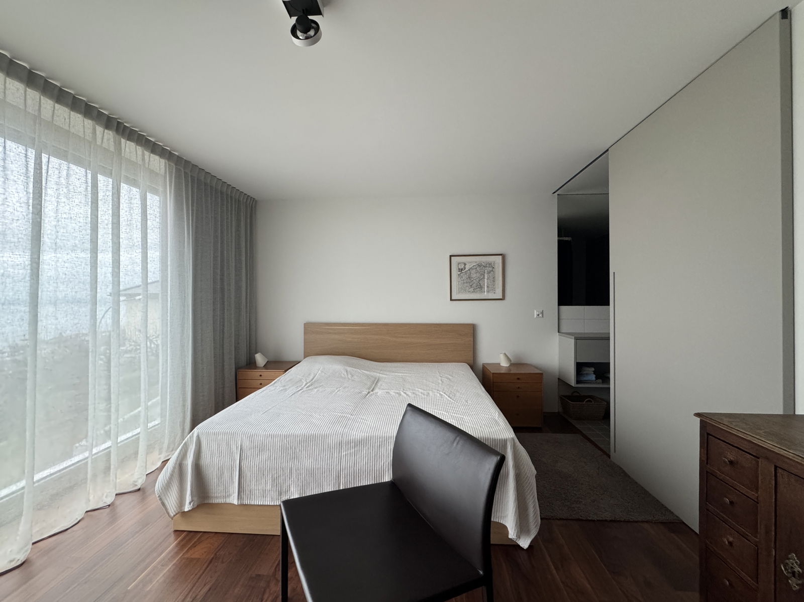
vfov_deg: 85.6
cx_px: 402
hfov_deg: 102.1
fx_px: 325
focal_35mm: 14
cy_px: 301
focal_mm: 2.22
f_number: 2.2
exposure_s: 1/70
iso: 320
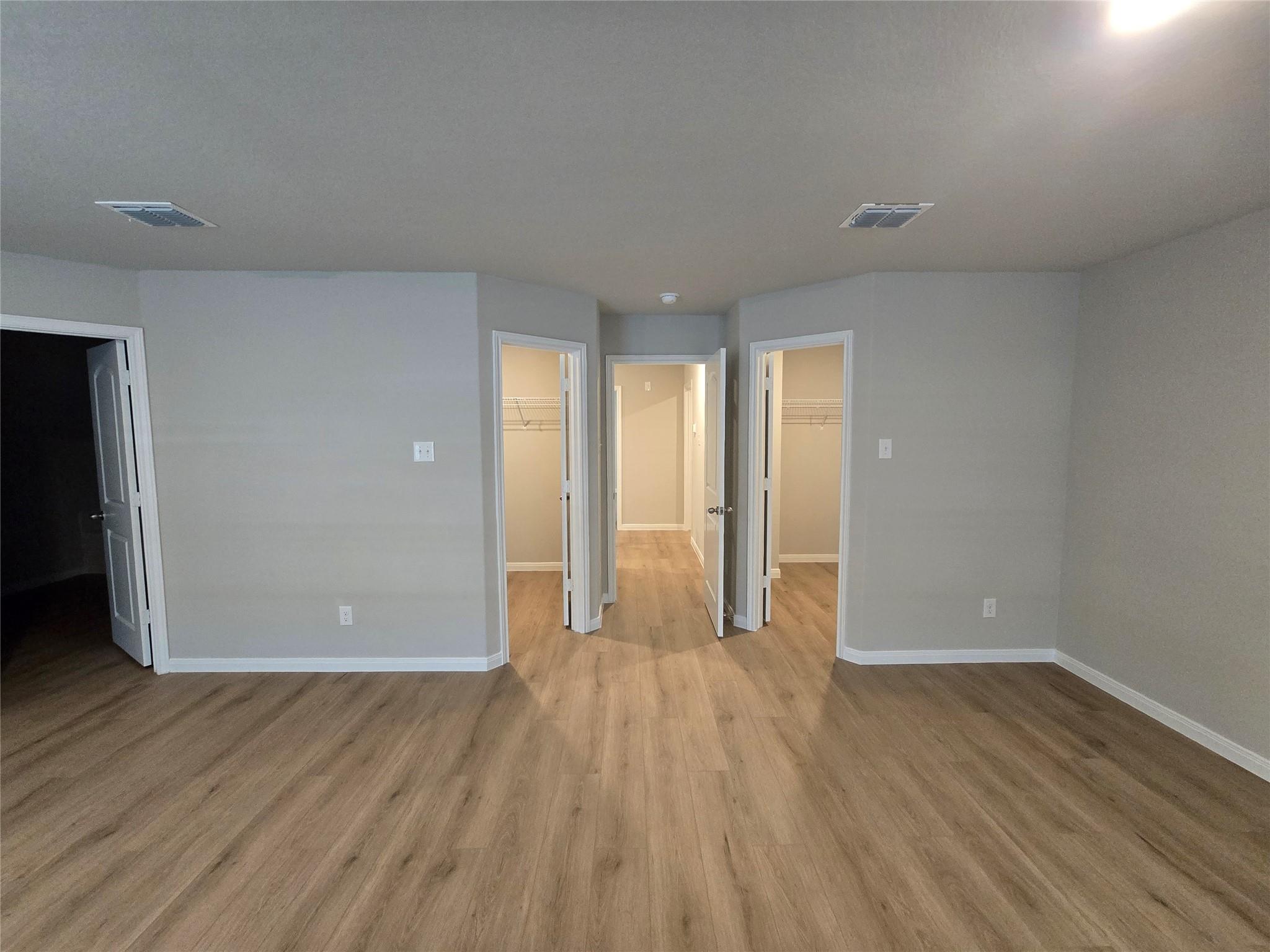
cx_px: 635
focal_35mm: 13
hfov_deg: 106.2
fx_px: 477
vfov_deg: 89.9
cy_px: 476
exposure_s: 1/60
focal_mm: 2.2
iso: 500
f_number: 2.2
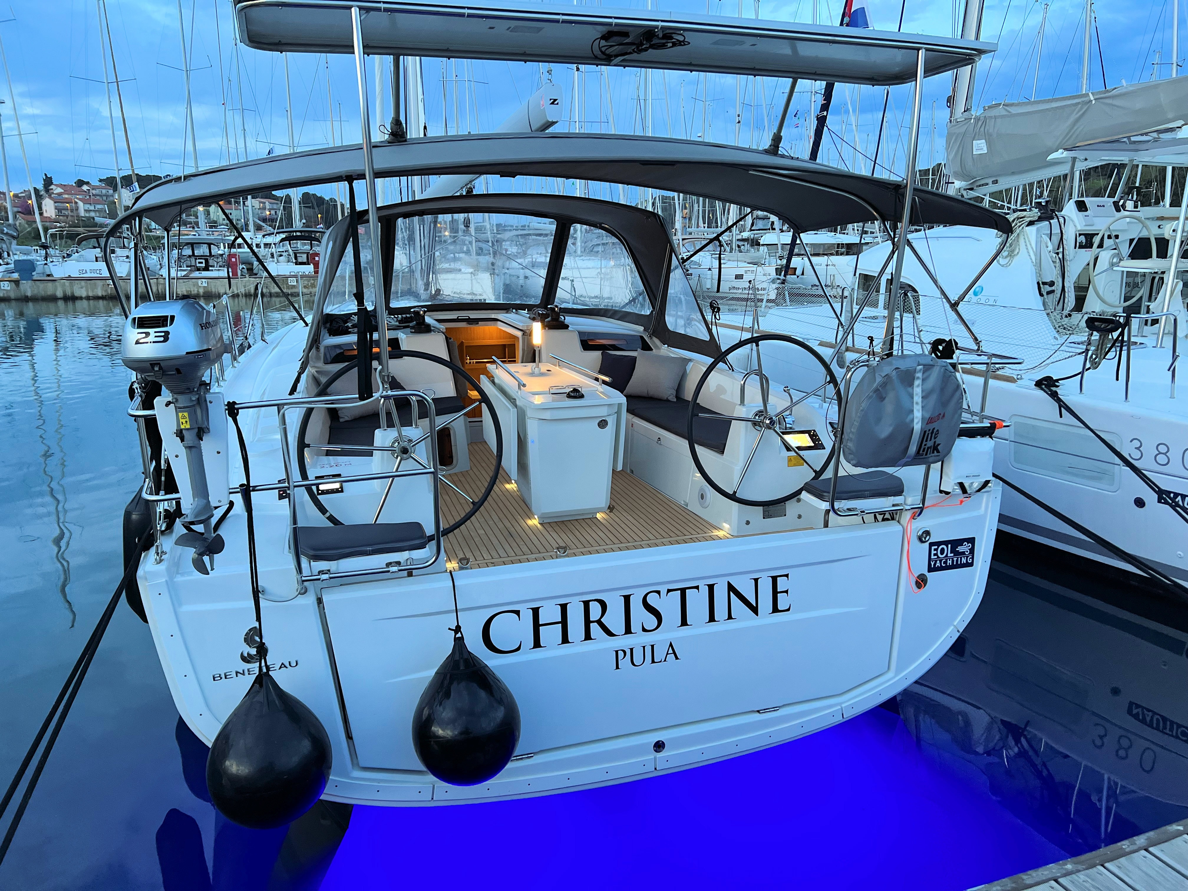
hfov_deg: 67.3
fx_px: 892
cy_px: 446
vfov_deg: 53.1
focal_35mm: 26
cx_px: 594
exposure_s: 1/59
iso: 320
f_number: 1.5
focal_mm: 5.7
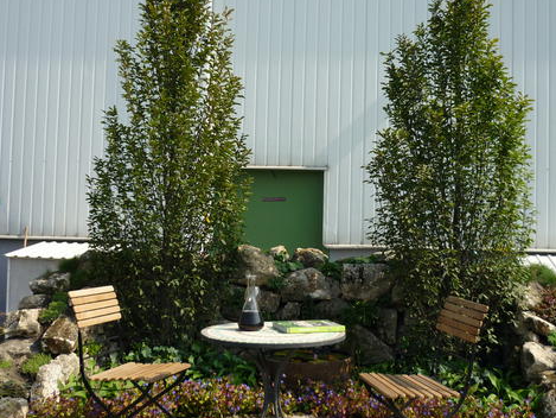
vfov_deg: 32.2
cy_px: 184
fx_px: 723
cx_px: 332
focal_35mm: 45
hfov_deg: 41.9
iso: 80
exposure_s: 1/1000
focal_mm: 5.5
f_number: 2.8
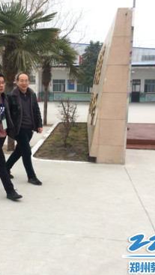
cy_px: 136
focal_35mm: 43
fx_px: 314
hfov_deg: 27.1
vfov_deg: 47.3
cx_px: 26
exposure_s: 1/423
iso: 32
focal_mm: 4.15
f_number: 2.2
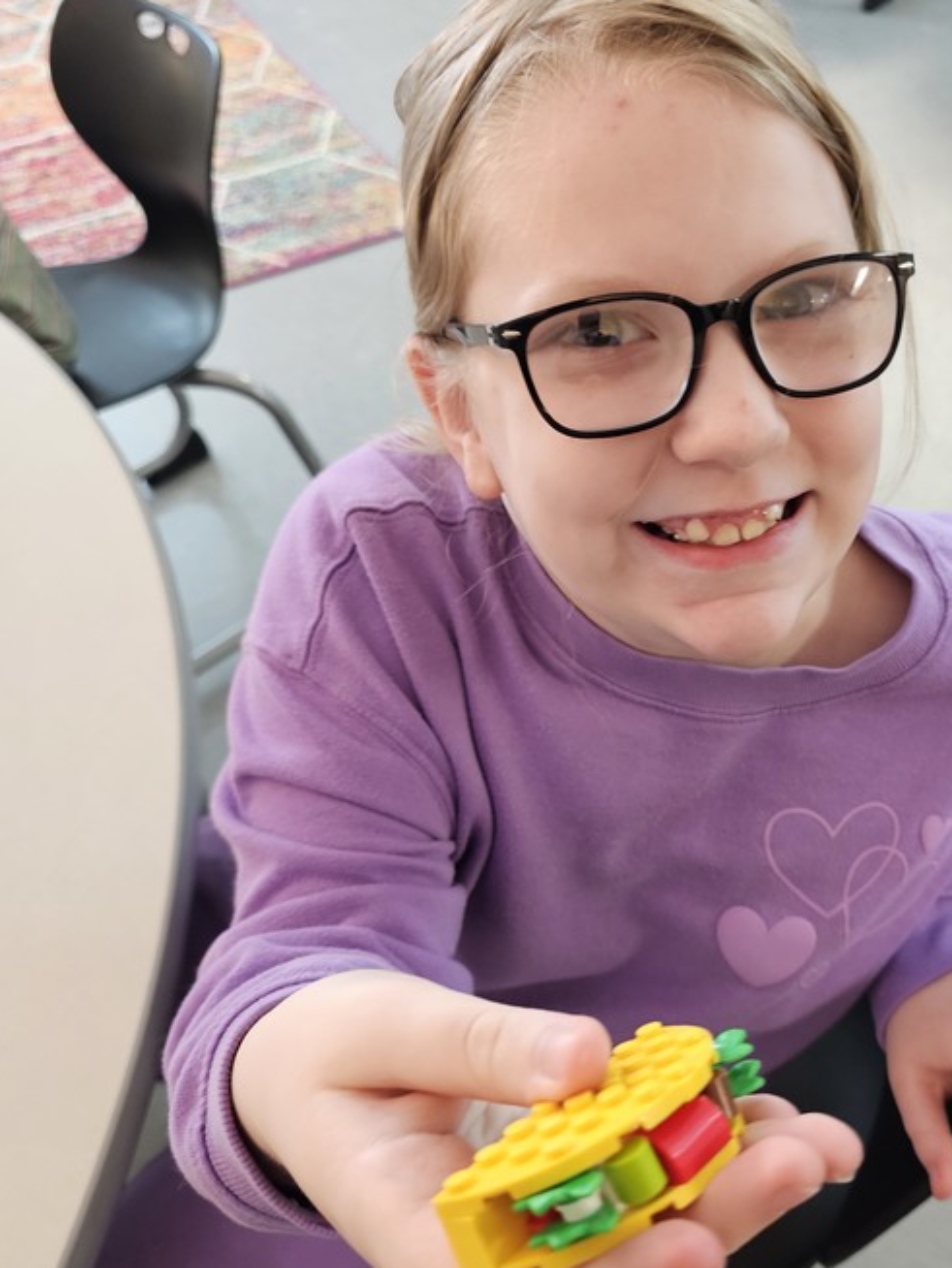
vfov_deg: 51.1
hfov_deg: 39.1
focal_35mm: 36
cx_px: 648
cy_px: 731
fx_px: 1319
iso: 640
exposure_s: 1/40
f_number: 1.7
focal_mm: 6.3
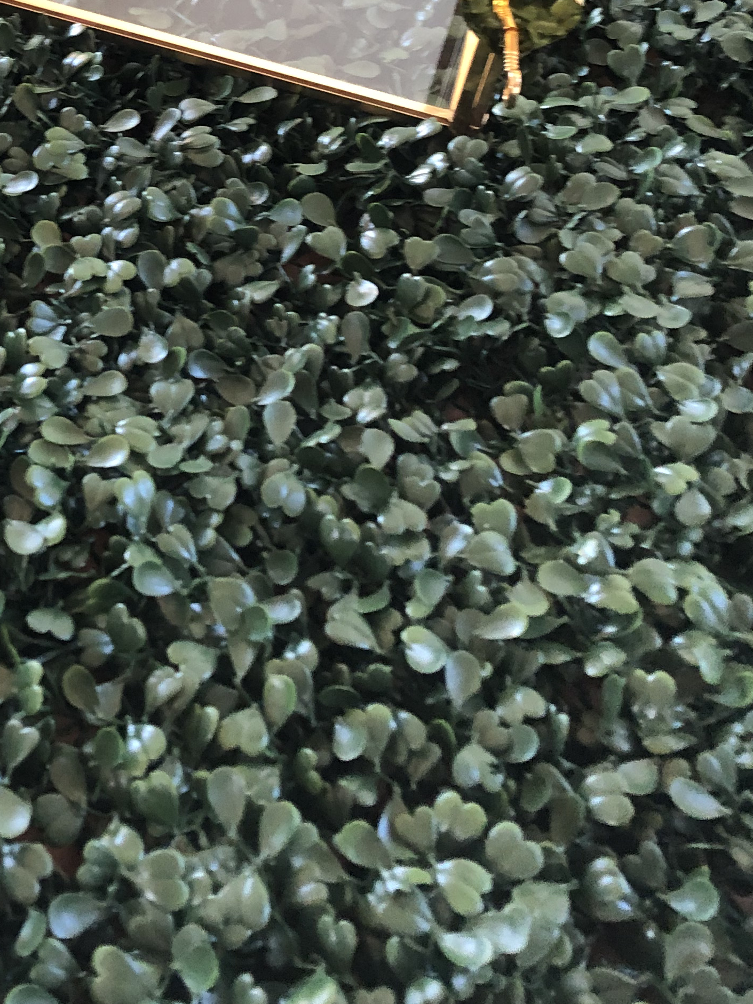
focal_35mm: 60
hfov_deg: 23.3
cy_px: 13
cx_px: -18
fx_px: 1741
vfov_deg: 30.1
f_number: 1.8
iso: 100
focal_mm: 4
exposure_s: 1/13
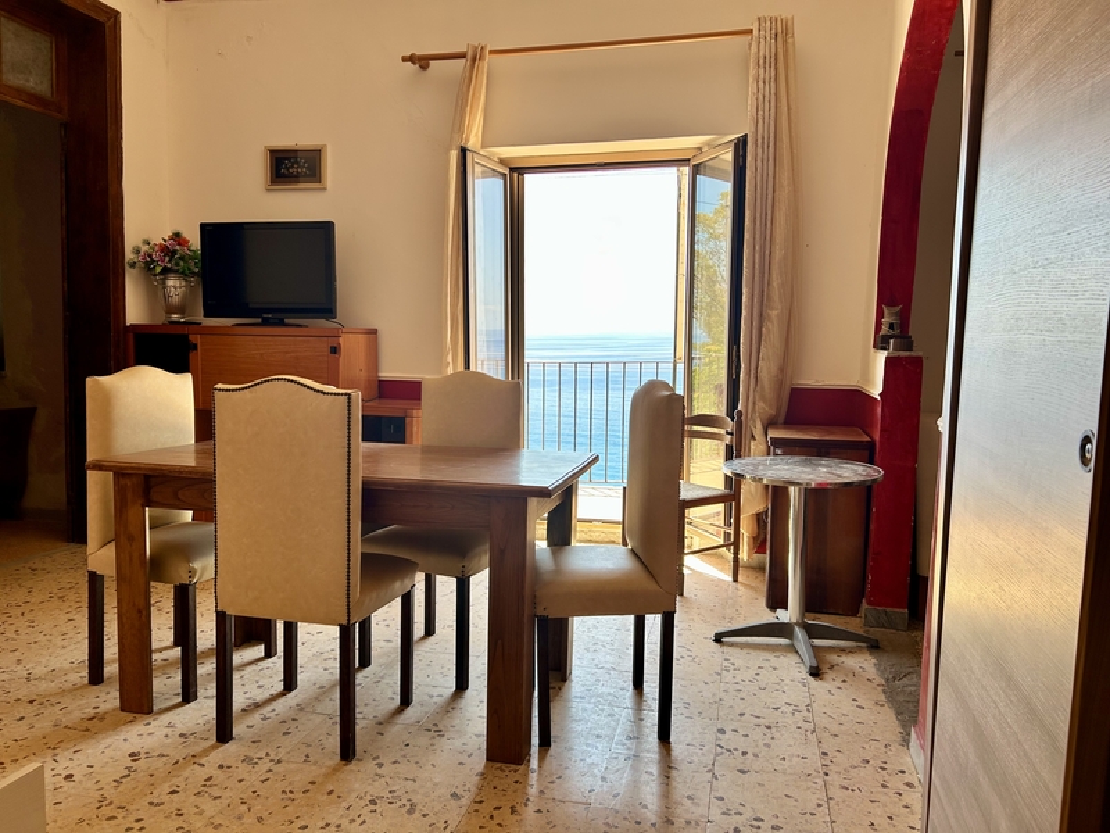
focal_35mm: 26
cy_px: 416
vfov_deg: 53.1
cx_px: 555
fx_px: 834
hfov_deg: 67.3
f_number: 1.5
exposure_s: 1/414
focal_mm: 5.7
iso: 50
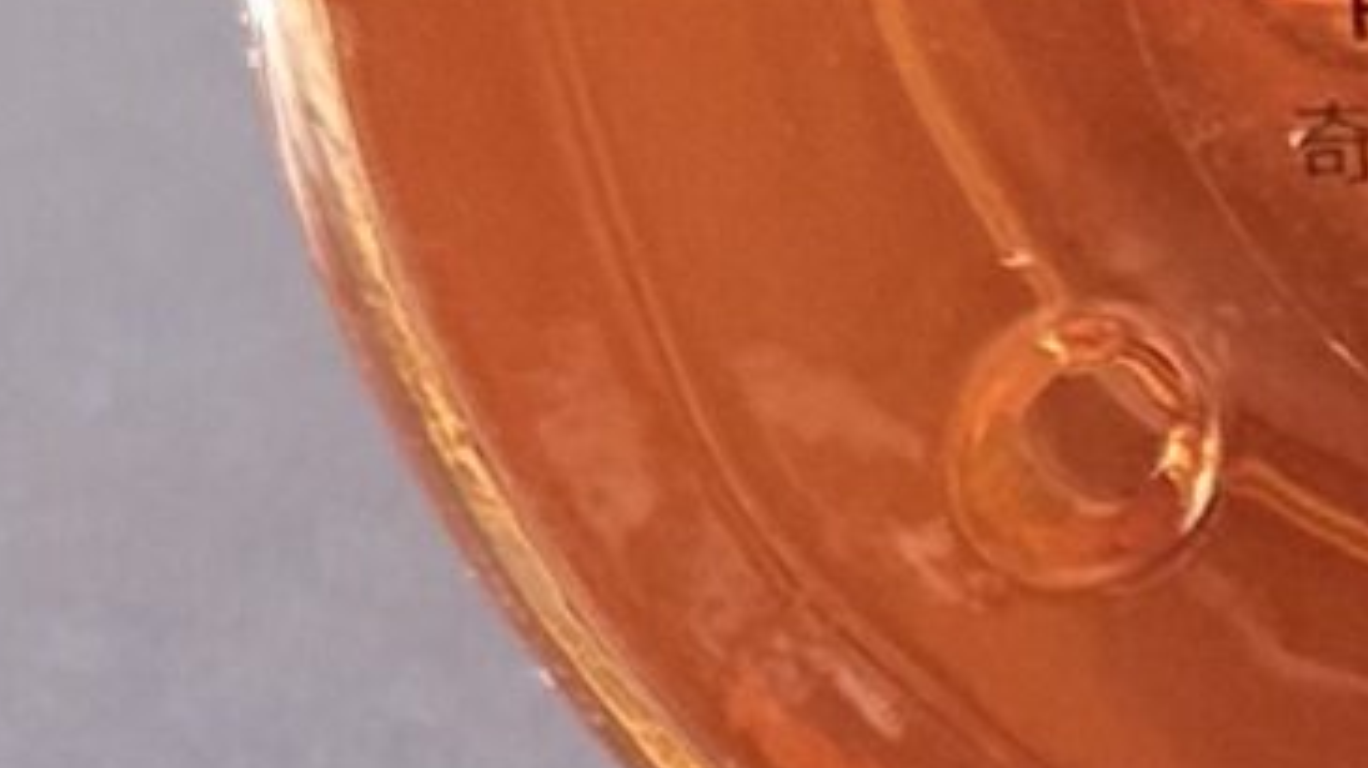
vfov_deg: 3.3
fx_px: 13308
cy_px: 1686
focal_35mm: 367
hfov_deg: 5.8
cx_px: 2159
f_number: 1.78
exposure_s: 1/105
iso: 160
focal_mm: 6.76
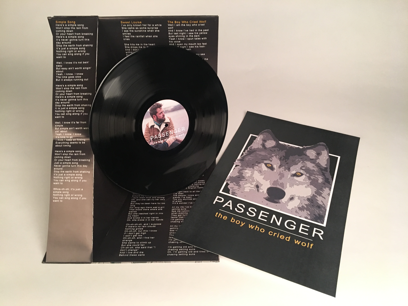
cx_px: 204
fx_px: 342
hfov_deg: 61.7
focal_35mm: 29
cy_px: 153
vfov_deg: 48.2
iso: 200
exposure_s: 1/17
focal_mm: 4.15
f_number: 2.2
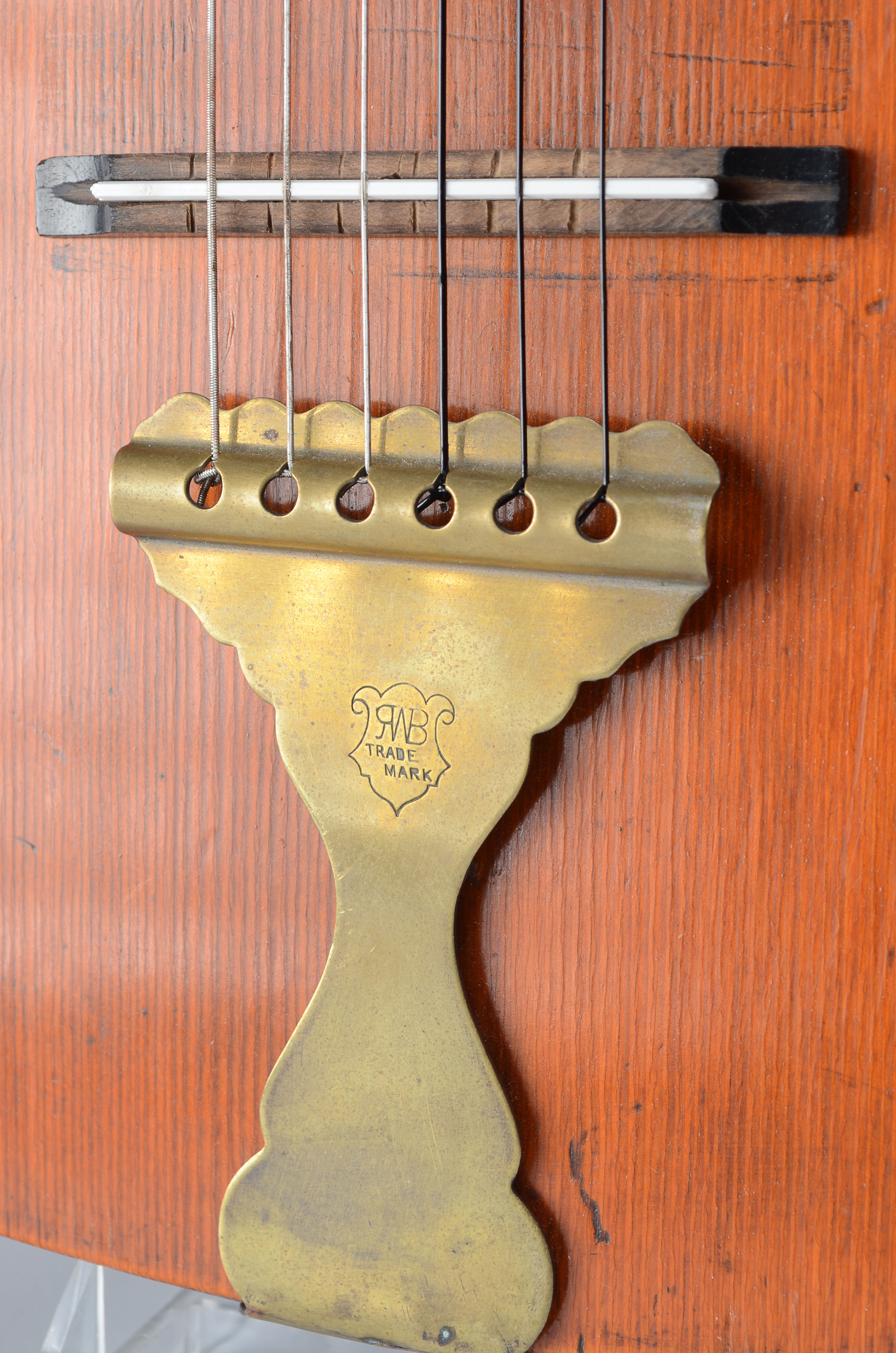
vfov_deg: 24.7
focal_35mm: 82
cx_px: 448
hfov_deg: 16.5
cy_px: 676
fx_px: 3094
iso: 100
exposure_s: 1/80
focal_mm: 55
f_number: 10
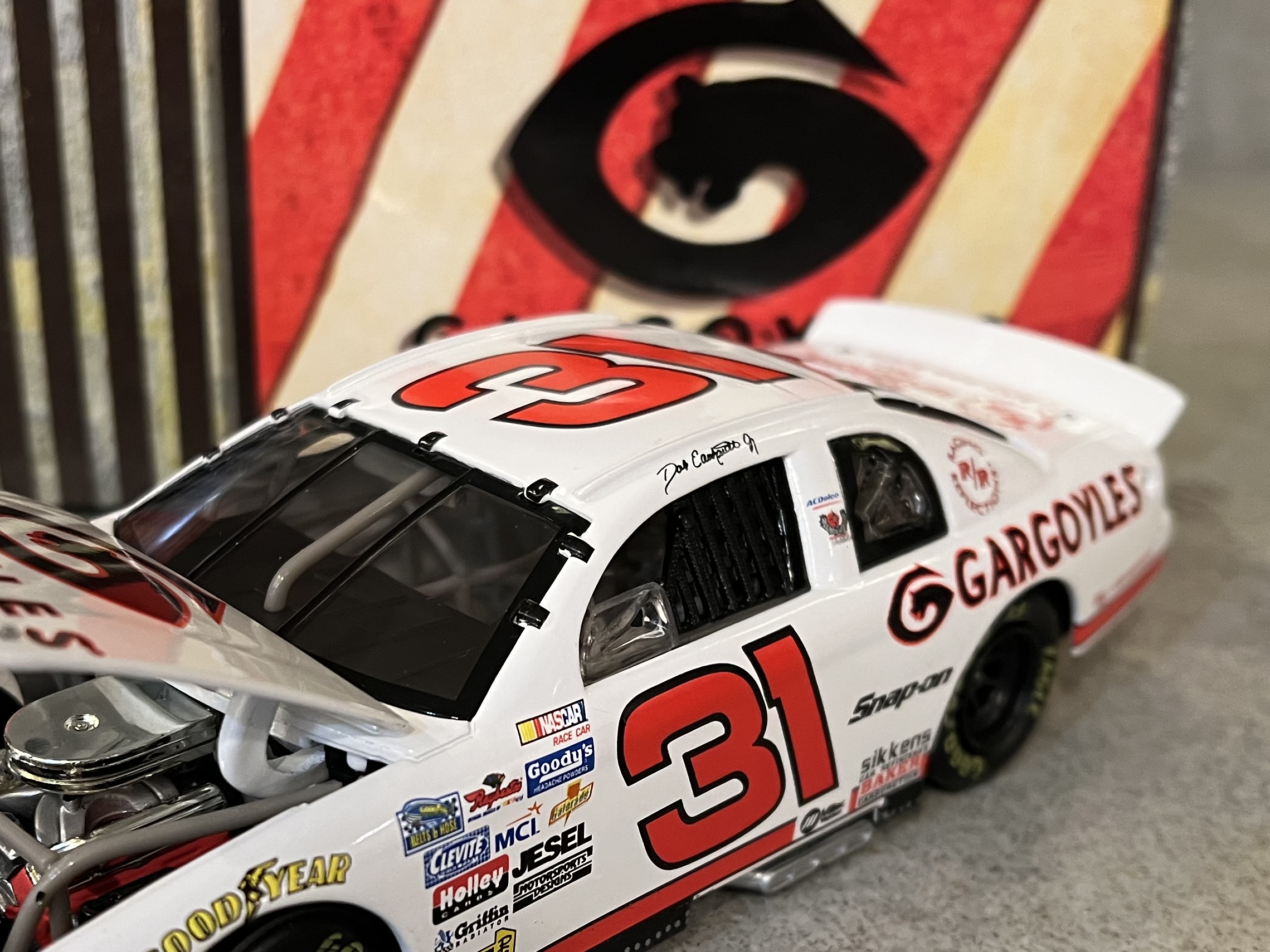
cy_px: 564
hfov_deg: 40.9
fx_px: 1688
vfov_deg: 31.4
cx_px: 471
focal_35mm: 46
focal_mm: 5.7
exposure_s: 1/60
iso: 200
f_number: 1.5
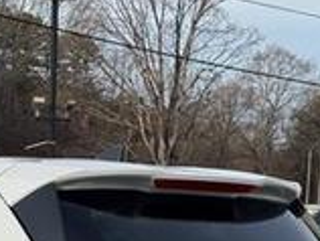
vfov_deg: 9.5
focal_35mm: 153
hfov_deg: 12.7
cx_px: -4
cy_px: 356
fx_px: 1417
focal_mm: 6.76
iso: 64
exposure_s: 1/3425
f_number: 1.78
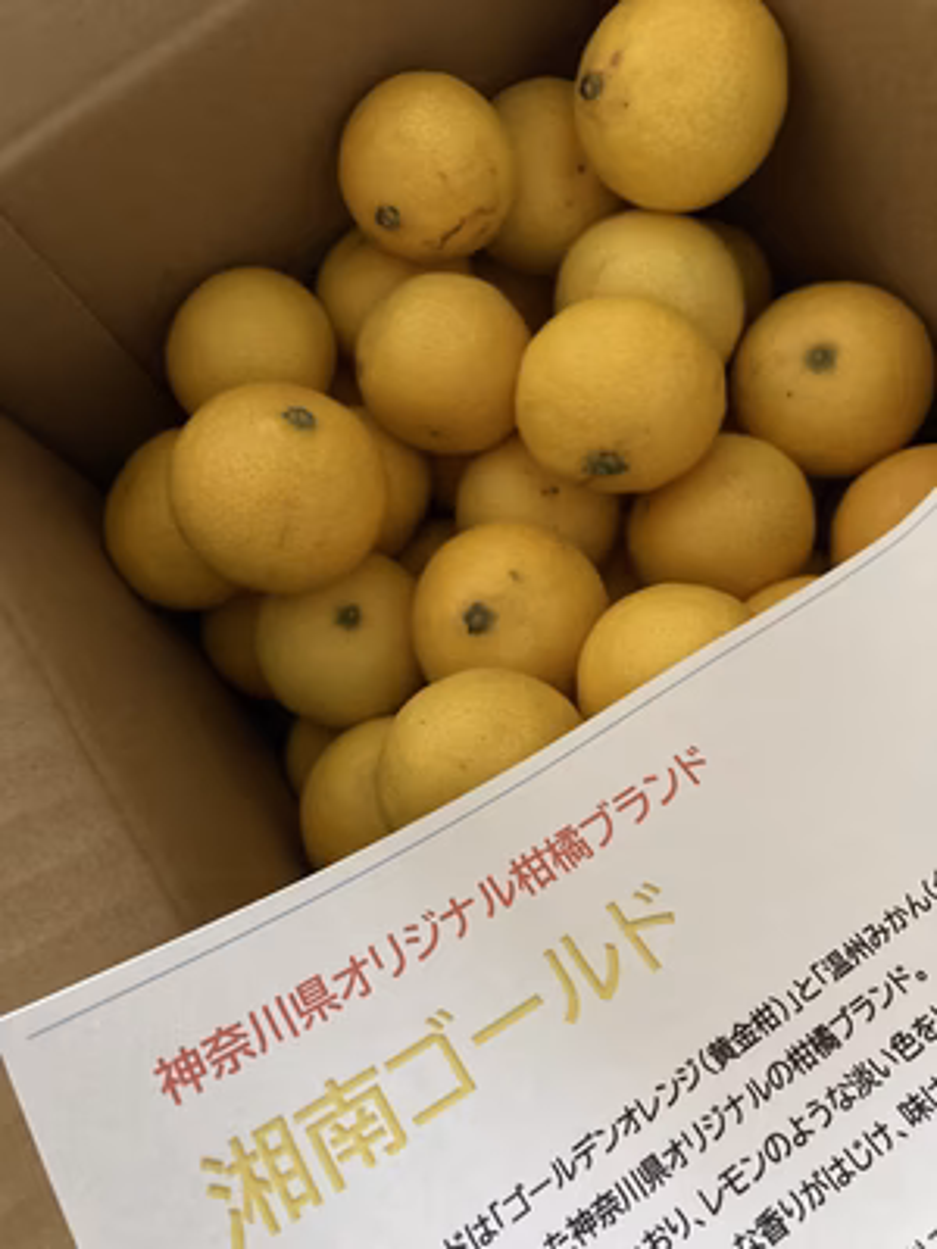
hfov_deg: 49.7
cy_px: 624
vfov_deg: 63.4
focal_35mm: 28
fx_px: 1011
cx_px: 468
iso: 640
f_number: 1.8
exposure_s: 1/26
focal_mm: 3.99
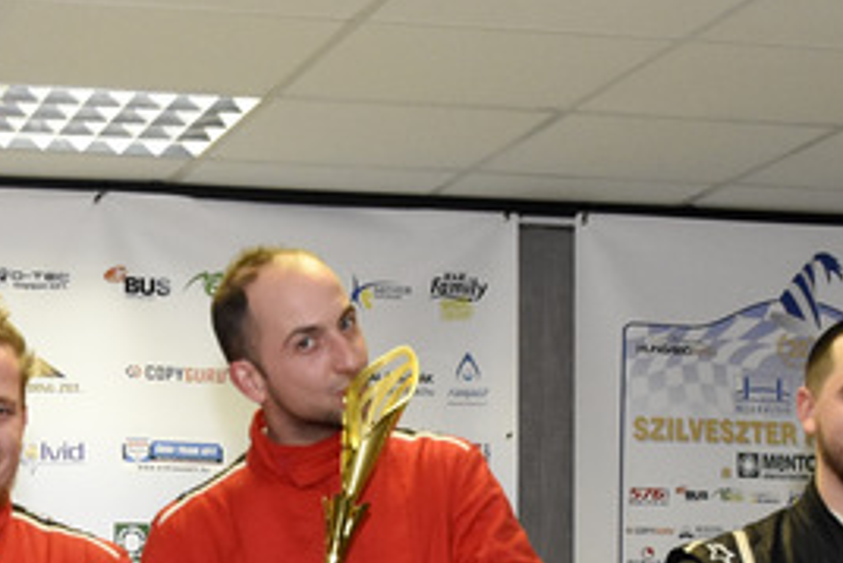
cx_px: 179
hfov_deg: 16.1
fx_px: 2952
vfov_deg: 10.4
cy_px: 907
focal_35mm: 126
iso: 2000
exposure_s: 1/160
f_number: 5.6
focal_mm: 22
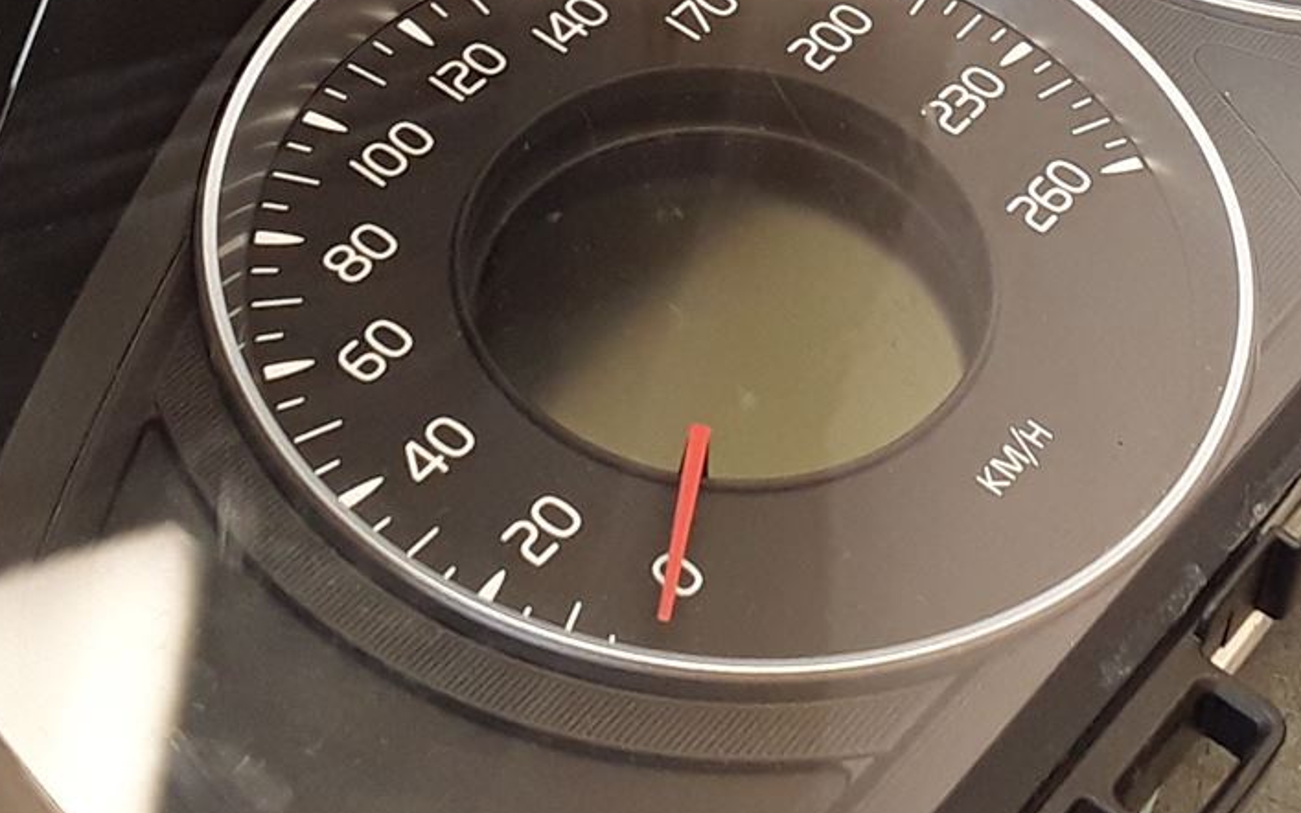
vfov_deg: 14.8
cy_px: -86
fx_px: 3049
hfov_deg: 24.0
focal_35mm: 86
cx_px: 769
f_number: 1.9
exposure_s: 1/100
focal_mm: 2.91
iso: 50
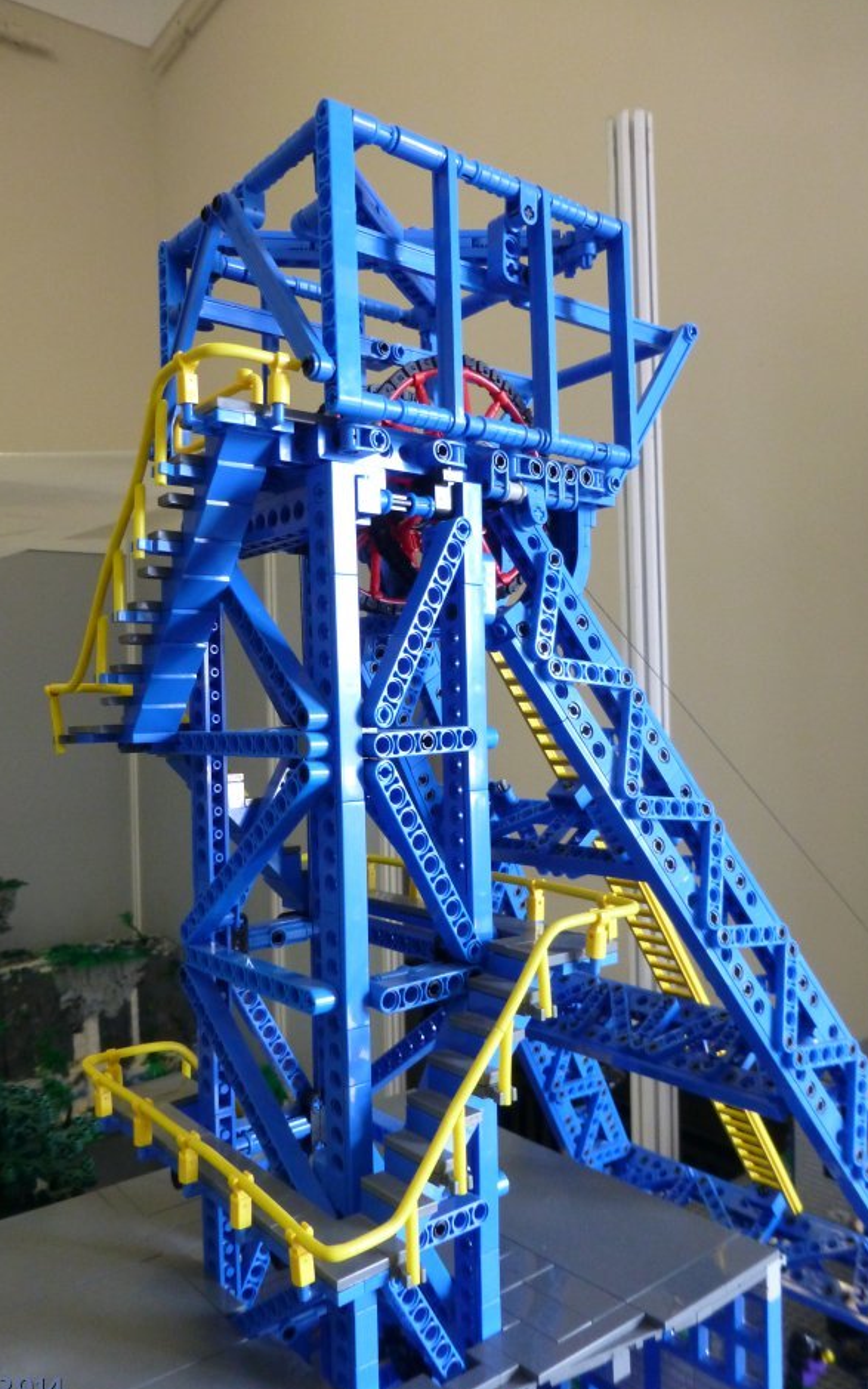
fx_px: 984
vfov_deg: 70.4
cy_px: 701
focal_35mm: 26
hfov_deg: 47.6
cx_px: 402
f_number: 3.3
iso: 400
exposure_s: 1/50
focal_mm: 4.3
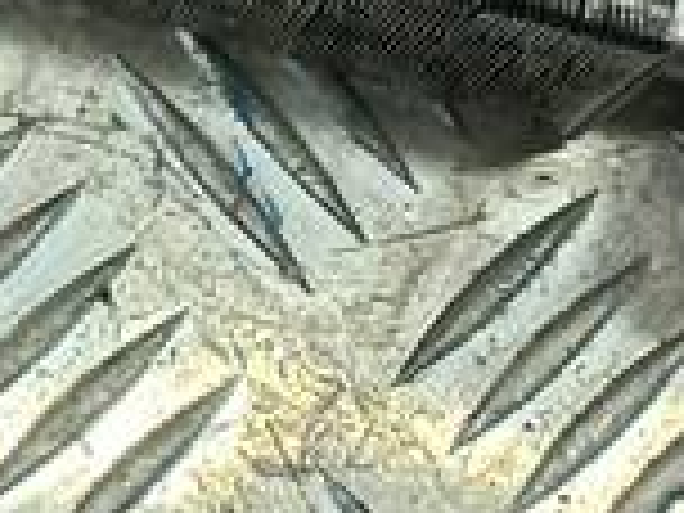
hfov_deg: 11.1
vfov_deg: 7.9
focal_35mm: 168
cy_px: -882
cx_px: -486
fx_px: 3320
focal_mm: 4.6
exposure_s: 1/50
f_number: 1.8
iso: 50
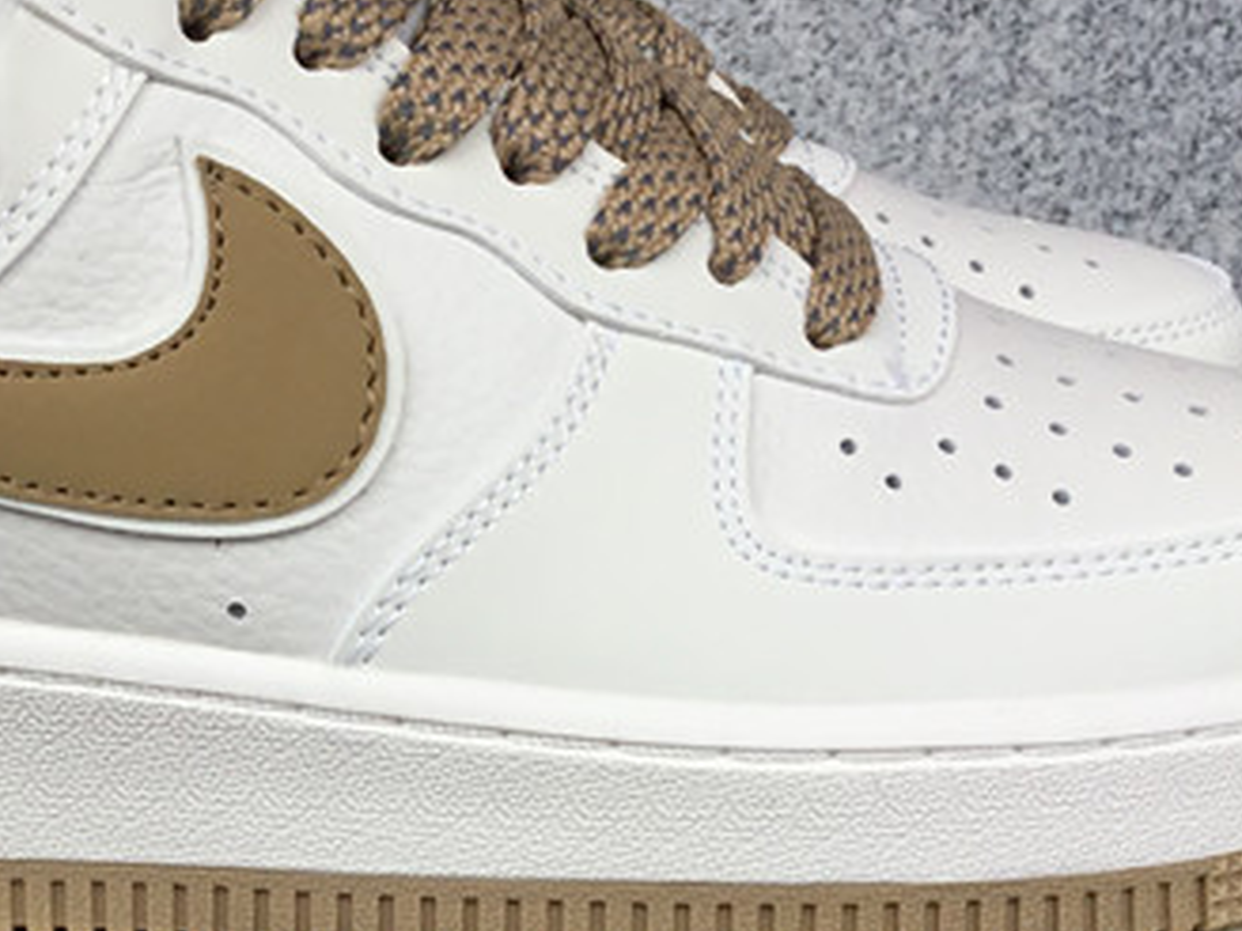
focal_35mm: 85
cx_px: 333
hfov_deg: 22.8
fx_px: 3050
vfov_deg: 17.2
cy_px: 751
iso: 25
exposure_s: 1/384
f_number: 2.4
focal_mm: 3.3
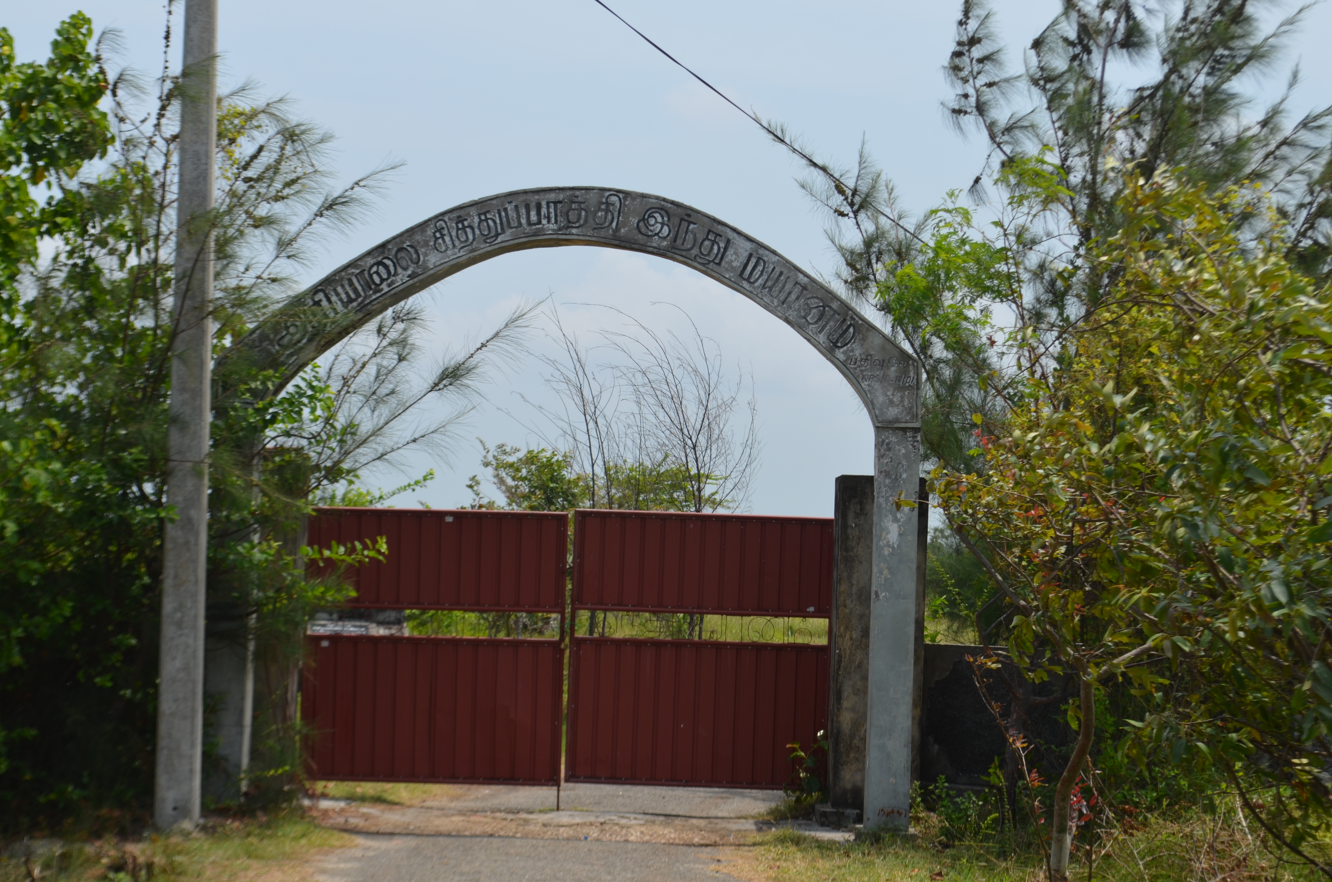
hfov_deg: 24.7
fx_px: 3046
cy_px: 441
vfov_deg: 16.5
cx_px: 666
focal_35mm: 82
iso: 100
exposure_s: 1/250
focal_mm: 55
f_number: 8
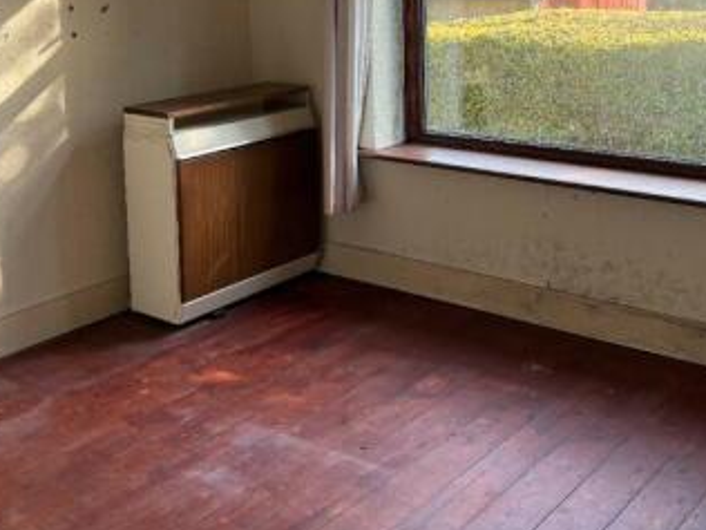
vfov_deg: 29.2
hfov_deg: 39.6
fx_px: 979
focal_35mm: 48
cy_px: 66
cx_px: 403
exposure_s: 1/179
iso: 40
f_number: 1.6
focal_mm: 5.96
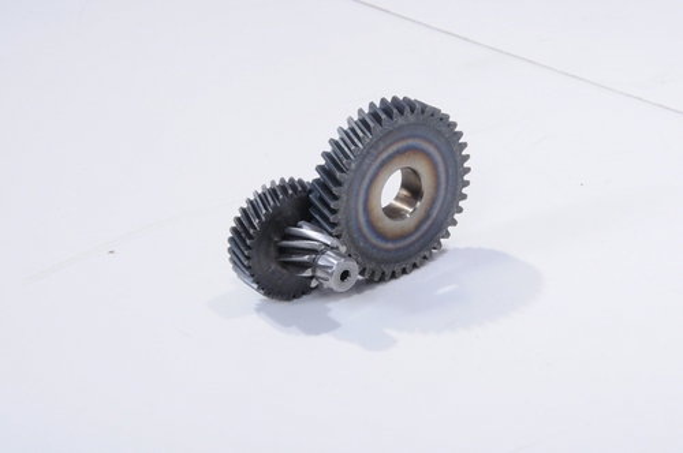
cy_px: 226
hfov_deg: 16.1
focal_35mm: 128
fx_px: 2416
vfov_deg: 10.7
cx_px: 342
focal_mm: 85
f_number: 22
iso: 200
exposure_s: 1/160
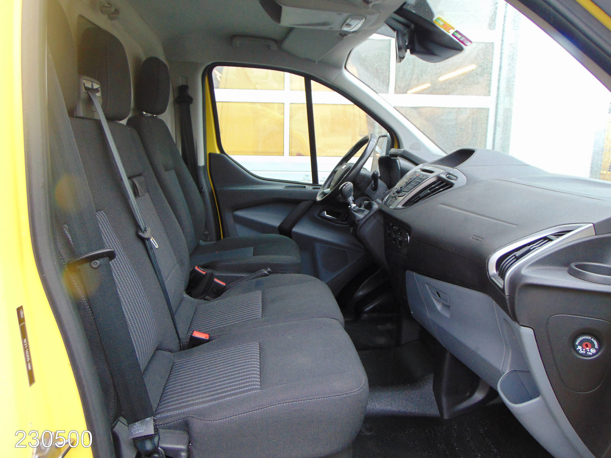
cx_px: 306
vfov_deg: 54.9
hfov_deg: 69.4
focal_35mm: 25
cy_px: 229
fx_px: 441
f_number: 3
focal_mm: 4.5
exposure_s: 1/30
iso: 160
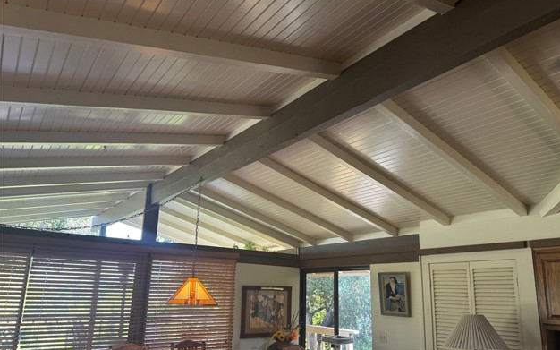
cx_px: 284
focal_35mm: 26
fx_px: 397
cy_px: 209
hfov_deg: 70.4
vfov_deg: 47.3
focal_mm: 6.76
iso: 160
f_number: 1.78
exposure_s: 1/60
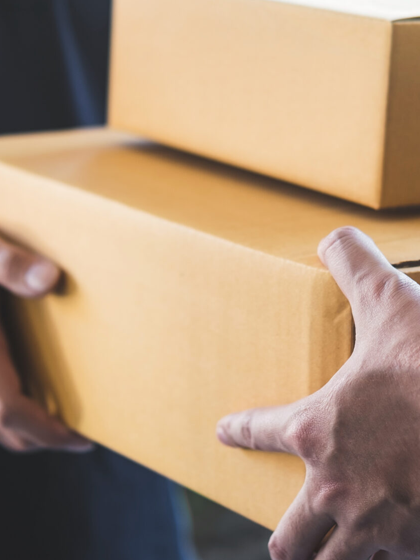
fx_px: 1893
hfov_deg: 12.7
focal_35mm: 117
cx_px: 227
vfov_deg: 16.8
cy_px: 167
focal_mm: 35
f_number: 2.2
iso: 200
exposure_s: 1/100
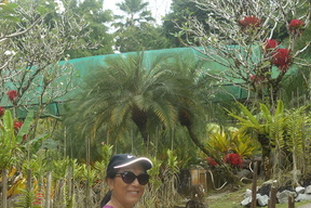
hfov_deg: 26.3
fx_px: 665
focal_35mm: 77
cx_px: 141
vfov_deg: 17.6
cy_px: 153
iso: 125
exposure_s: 1/400
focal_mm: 10.4
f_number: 4
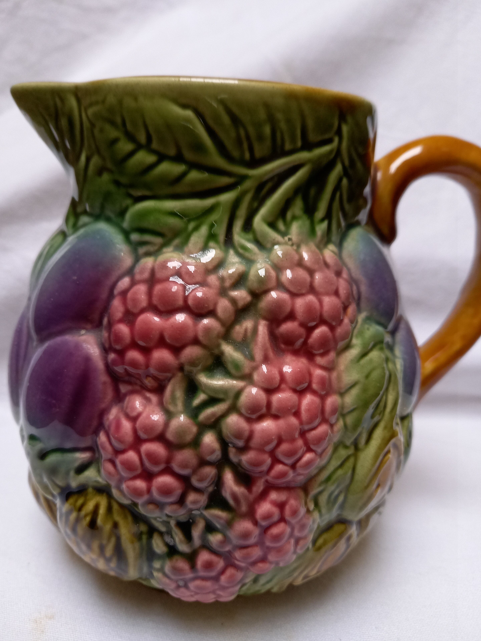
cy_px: 320
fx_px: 482
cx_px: 234
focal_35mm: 26
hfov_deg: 53.1
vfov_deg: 67.3
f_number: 1.8
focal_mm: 4.65
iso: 200
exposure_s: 1/50
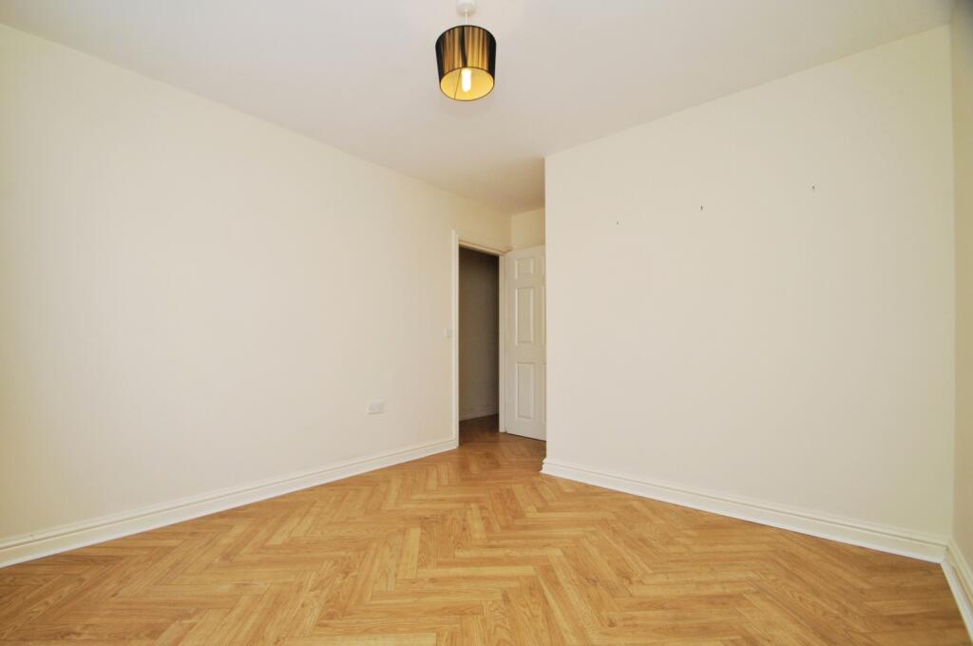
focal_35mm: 15
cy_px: 323
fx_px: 405
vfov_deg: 77.2
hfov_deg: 100.5
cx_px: 486
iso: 320
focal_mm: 10
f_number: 6.3
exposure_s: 1/50
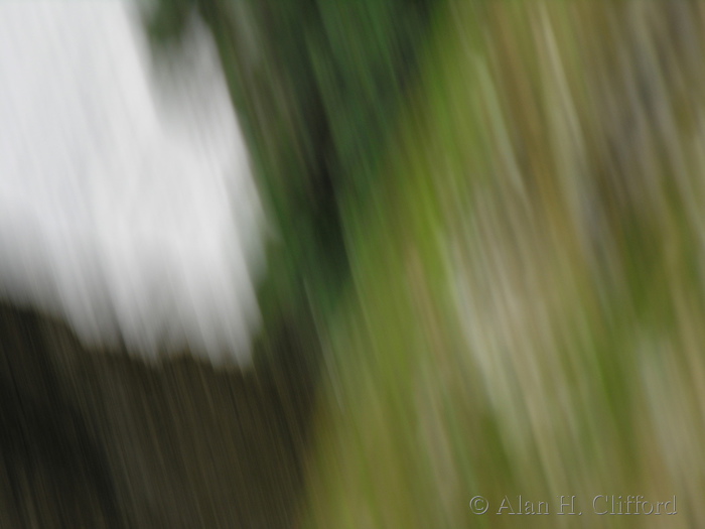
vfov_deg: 4.2
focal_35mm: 350
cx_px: 352
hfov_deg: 5.7
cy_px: 264
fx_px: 7128
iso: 50
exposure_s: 1/62
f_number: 5.2
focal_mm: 89
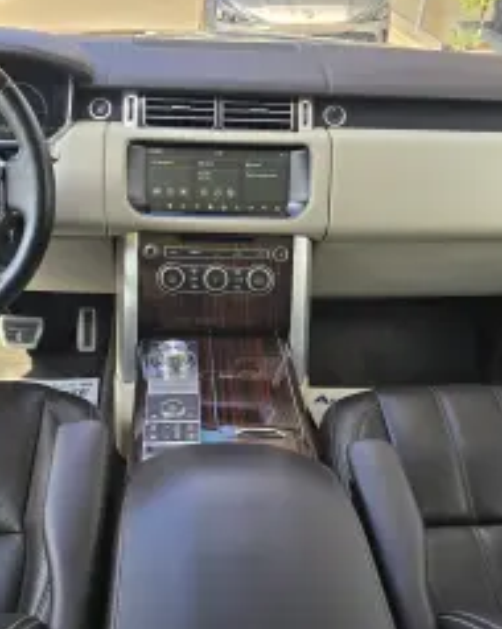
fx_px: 632
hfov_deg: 43.0
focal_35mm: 34
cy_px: 336
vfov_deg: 52.8
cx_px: 196
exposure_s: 1/180
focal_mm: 6.3
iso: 25
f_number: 1.7
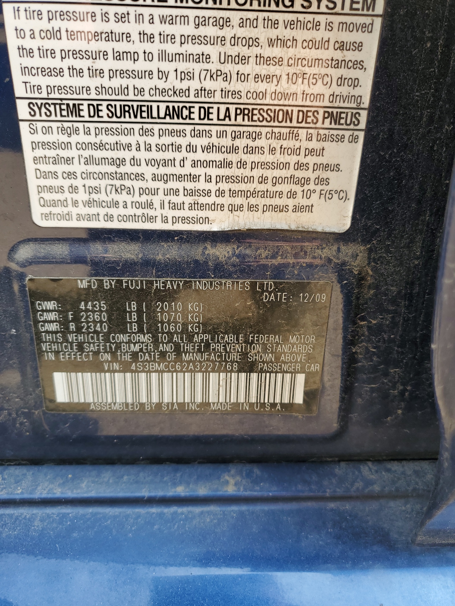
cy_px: 303
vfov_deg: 67.3
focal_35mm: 26
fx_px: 456
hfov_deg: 53.1
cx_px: 228
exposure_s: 1/270
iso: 50
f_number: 1.5
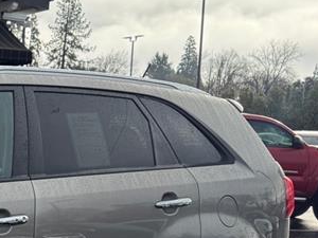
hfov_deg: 21.0
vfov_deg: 17.7
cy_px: 216
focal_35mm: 82
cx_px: -127
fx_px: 753
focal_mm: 6.76
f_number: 1.78
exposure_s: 1/3584
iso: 100
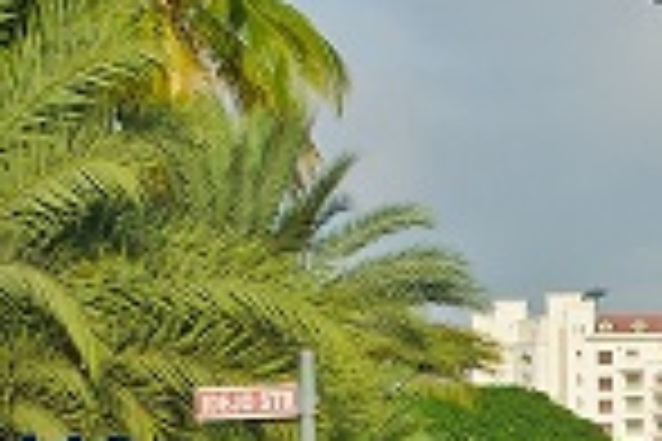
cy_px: 662
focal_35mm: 188
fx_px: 3457
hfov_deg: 10.4
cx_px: 1135
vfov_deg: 7.2
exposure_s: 1/320
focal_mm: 30
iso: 320
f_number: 5.6
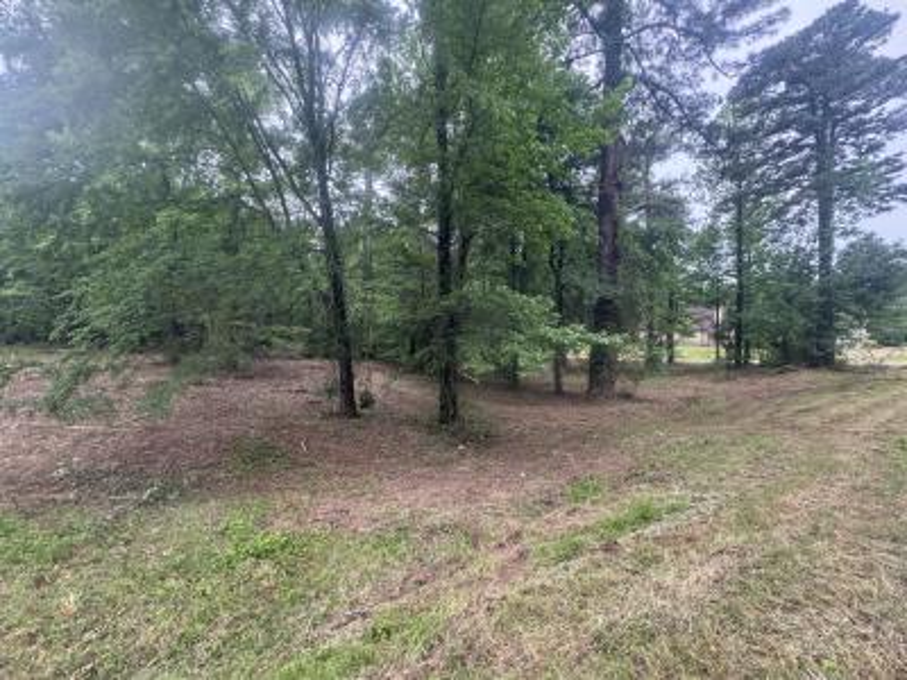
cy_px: 340
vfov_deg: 85.7
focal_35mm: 14
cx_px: 454
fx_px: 367
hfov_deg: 102.1
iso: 125
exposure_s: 1/99
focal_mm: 2.22
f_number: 2.2
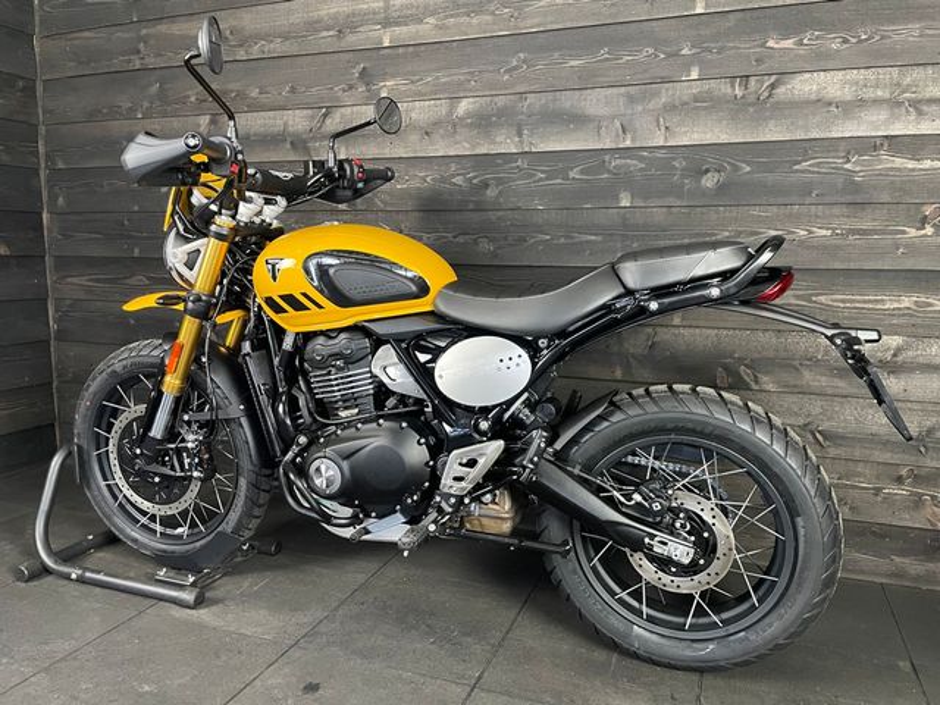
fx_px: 706
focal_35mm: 26
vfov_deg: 53.1
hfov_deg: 67.3
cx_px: 470
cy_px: 352
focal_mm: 4.2
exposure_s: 1/33
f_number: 1.6
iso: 500
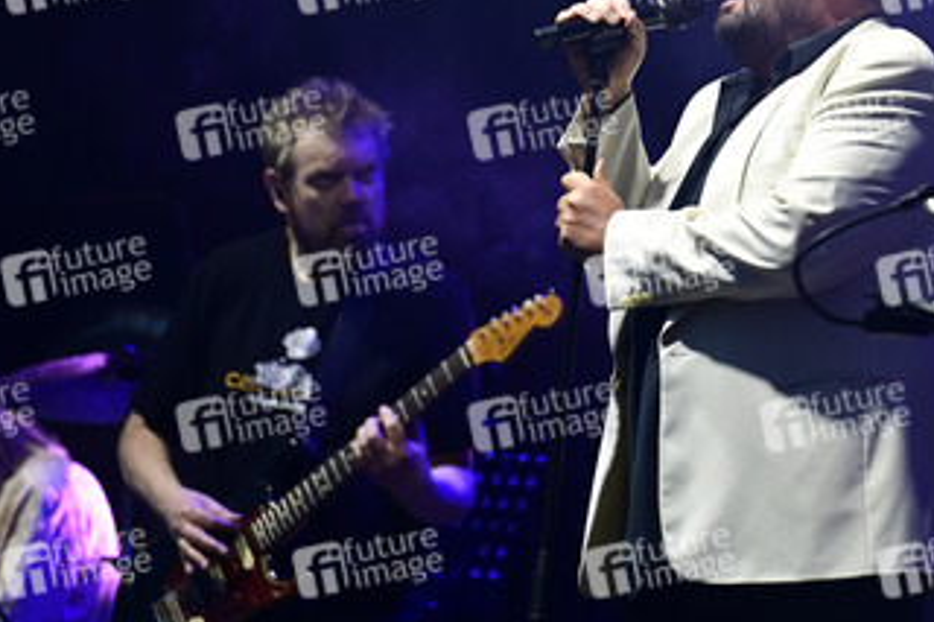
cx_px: 582
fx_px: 7312
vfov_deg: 4.9
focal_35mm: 282
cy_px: 199
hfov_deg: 7.3
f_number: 3.5
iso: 1800
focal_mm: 200
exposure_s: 1/320
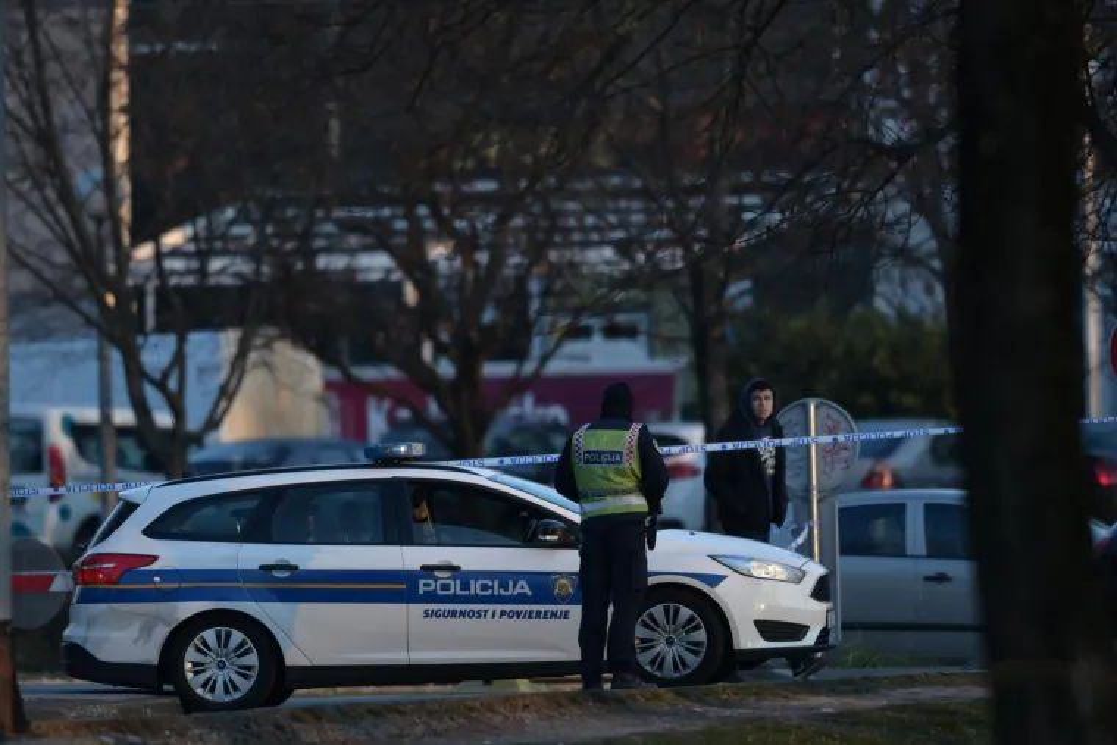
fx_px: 12413
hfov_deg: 5.2
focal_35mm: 400
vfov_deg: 3.4
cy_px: 372
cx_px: 558
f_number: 2.8
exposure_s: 1/2000
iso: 640
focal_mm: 400
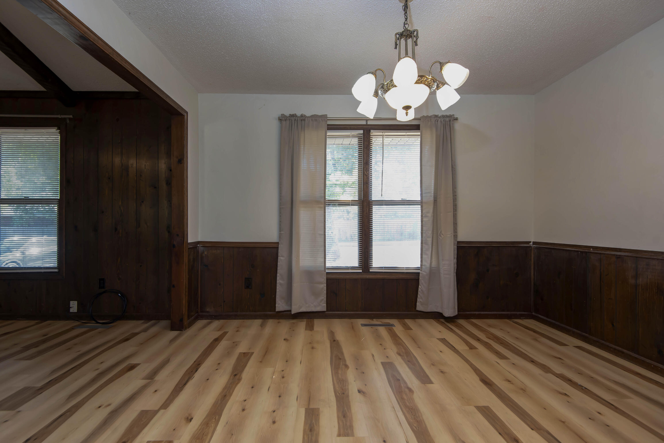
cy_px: 222
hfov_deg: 96.7
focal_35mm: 16
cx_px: 332
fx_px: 295
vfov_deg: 73.8
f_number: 6.3
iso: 400
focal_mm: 16
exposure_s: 1/30
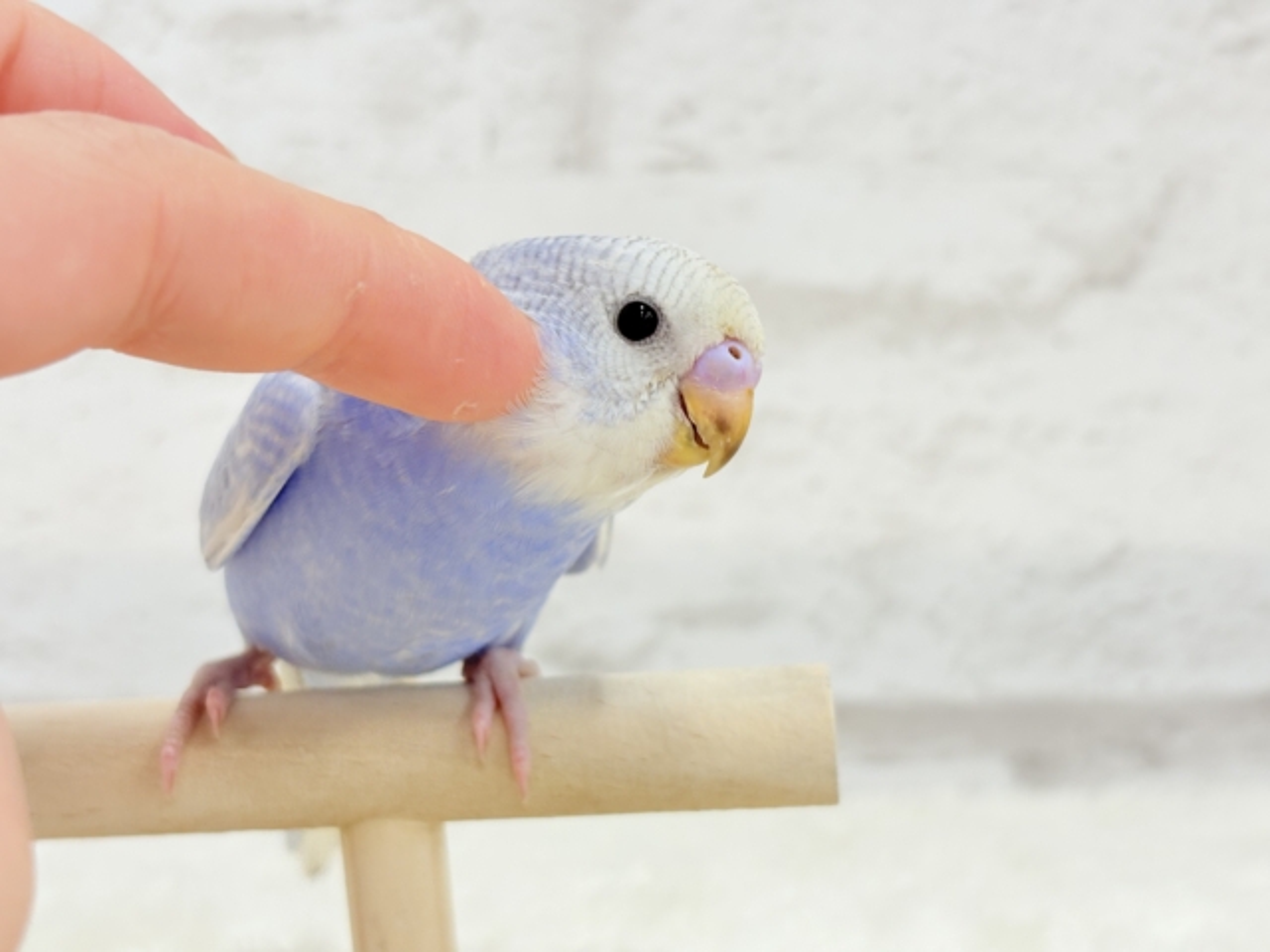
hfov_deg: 36.8
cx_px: 635
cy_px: 476
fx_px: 1908
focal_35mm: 52
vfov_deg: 28.0
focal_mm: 5.96
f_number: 1.6
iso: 40
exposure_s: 1/50
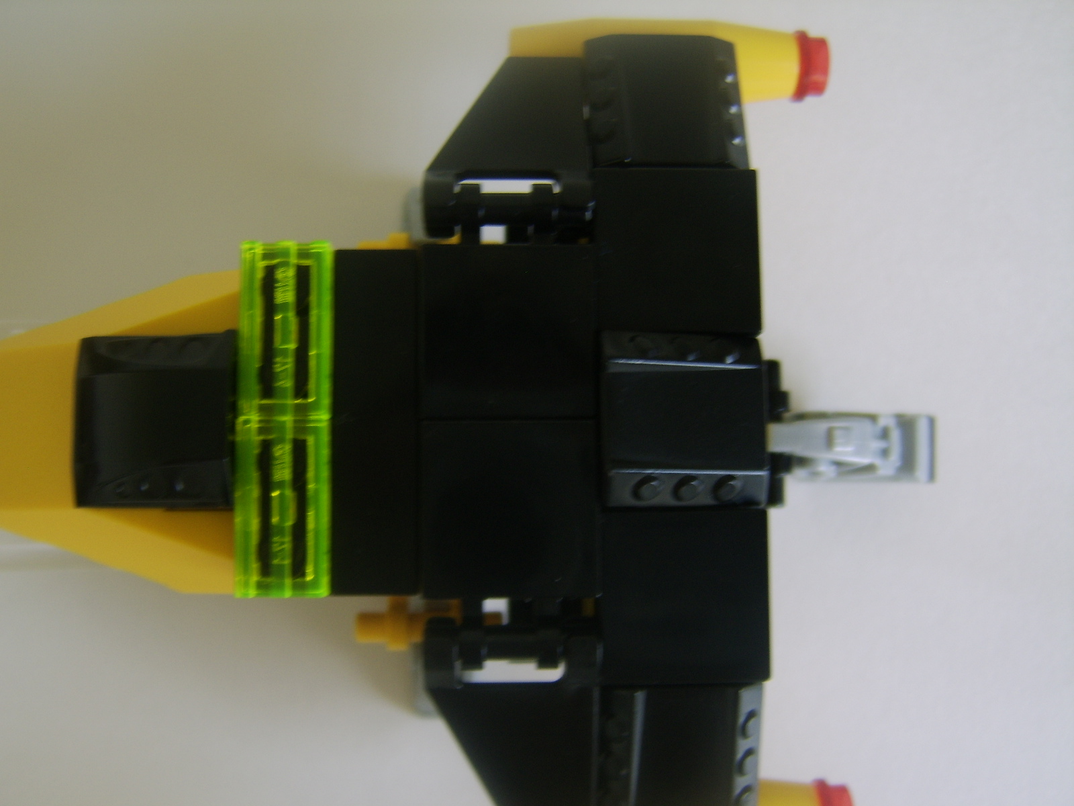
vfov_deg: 45.4
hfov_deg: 58.4
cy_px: 403
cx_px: 537
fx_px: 962
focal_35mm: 31
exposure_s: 1/14
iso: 71
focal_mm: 8.13
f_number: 2.7
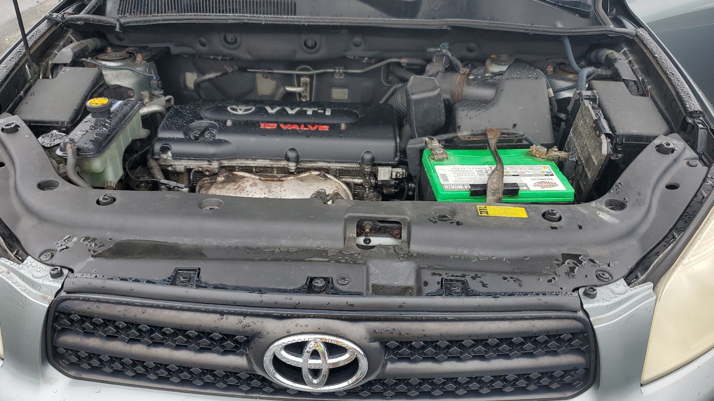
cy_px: 197
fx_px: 549
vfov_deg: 40.2
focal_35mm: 29
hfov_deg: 66.1
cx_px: 352
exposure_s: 1/714
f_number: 1.5
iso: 50
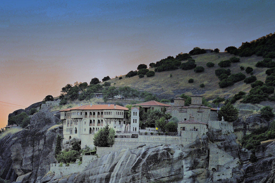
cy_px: 114
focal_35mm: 187
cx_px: 122
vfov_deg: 7.3
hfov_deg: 11.0
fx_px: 1427
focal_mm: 98
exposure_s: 1/60
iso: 200
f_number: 4
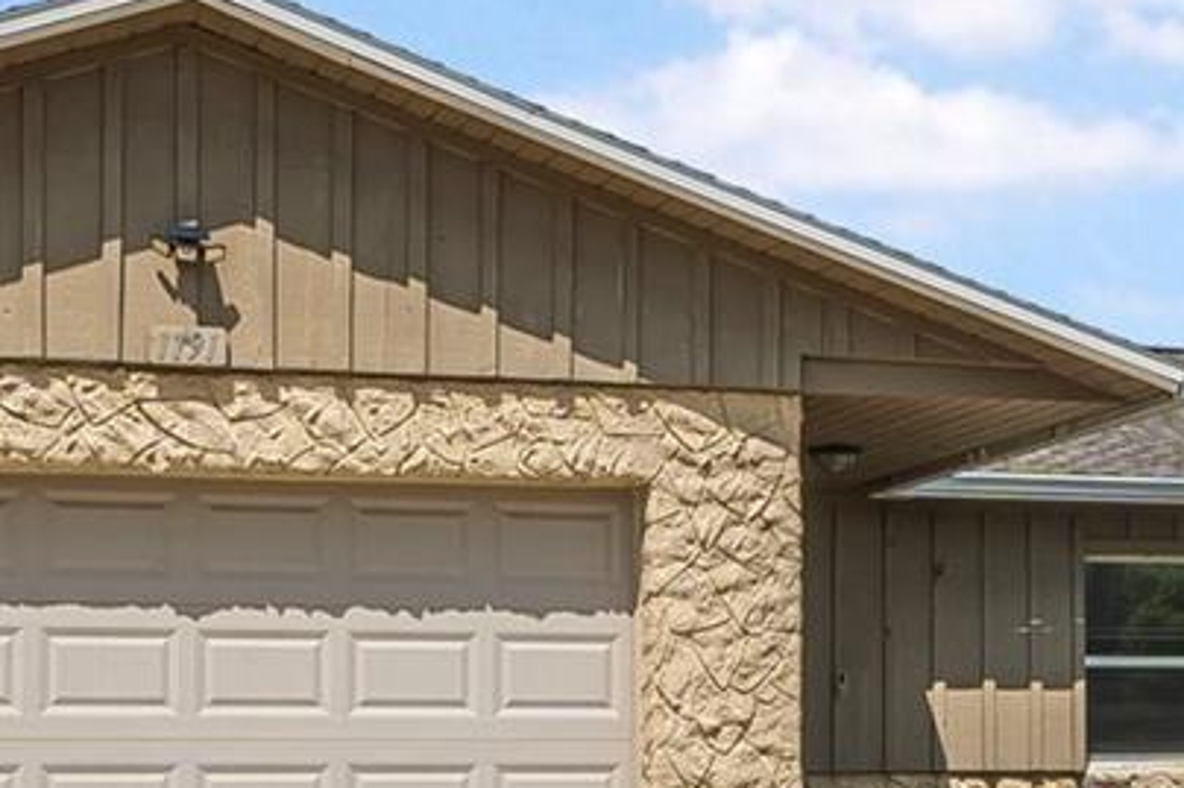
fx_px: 3123
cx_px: 774
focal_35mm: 95
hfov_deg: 21.4
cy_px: 750
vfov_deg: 14.2
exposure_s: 1/320
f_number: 10
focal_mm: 16
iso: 100
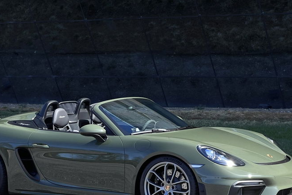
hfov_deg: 16.4
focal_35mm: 125
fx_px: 1014
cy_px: 106
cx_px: 130
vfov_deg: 11.0
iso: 32
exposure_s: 1/681
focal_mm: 9
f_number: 2.8
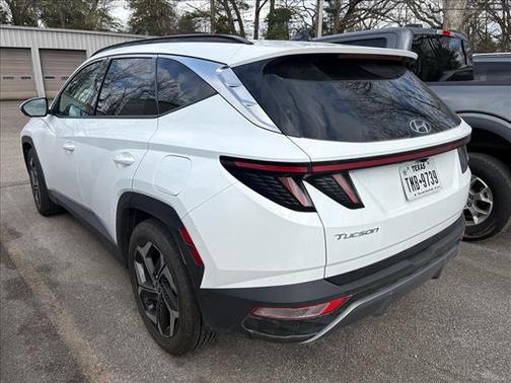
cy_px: 192
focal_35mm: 26
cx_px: 256
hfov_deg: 67.3
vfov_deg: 53.1
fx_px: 384
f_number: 1.6
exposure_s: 1/3279
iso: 50
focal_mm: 5.96
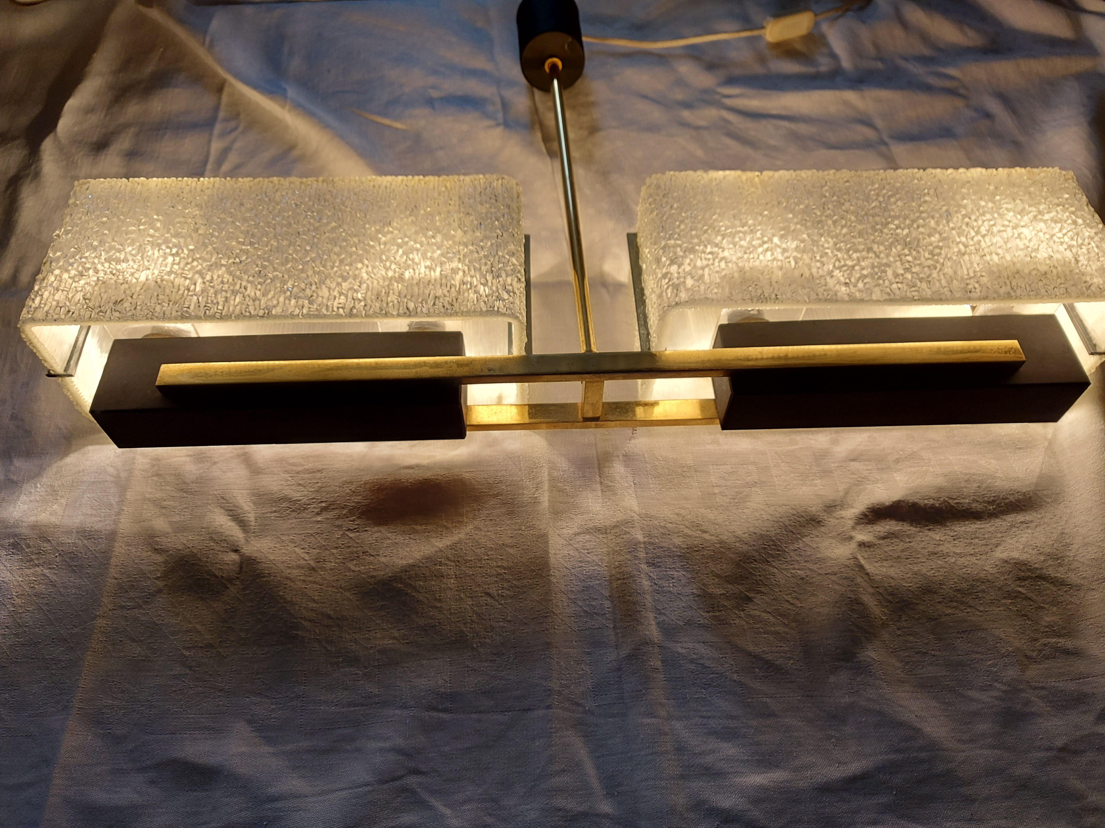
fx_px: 766
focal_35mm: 24
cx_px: 552
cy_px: 414
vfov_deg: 56.8
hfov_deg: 71.6
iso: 32
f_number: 1.8
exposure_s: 1/50
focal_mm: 5.23
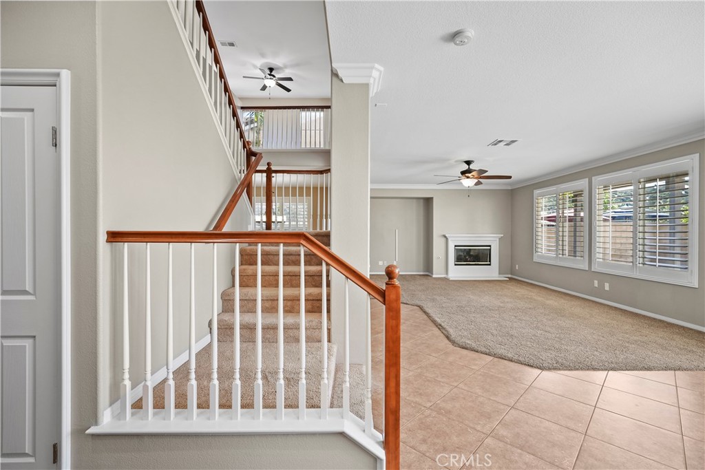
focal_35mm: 16
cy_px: 235
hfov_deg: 96.7
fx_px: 313
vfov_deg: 73.8
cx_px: 352
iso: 200
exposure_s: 1/15
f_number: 4
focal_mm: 16
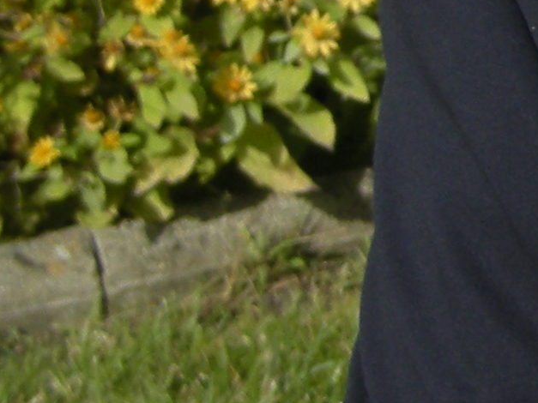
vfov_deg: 4.1
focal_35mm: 354
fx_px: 5501
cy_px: -576
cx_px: 1372
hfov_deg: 5.4
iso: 64
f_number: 7.3
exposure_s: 1/143
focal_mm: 11
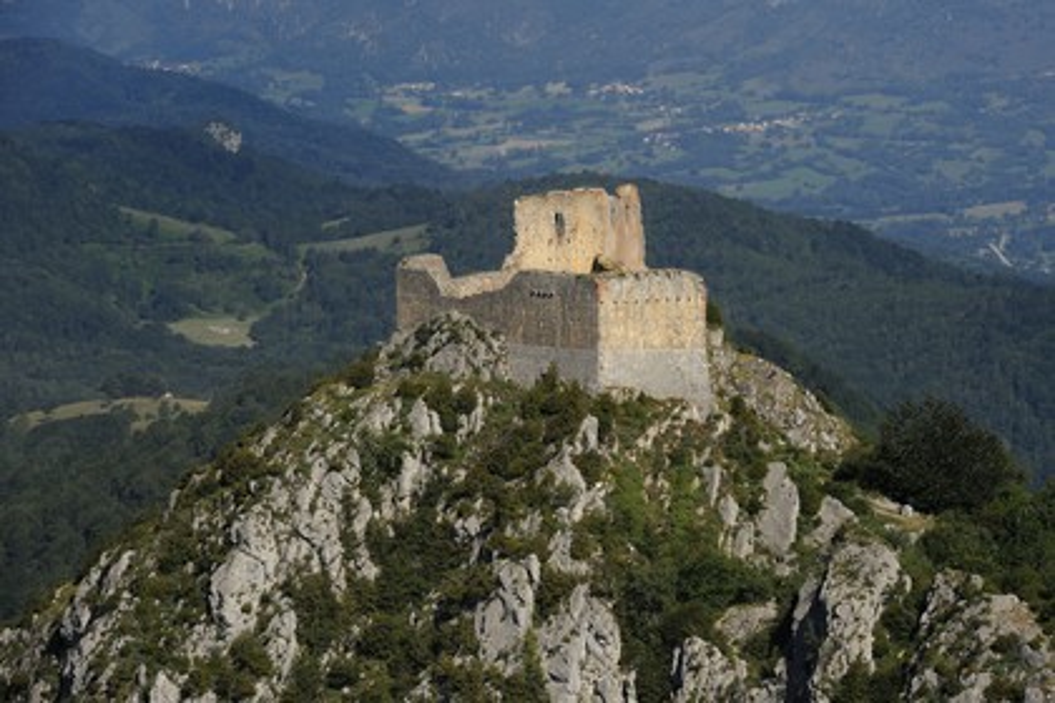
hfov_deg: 10.3
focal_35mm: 200
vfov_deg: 6.9
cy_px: 352
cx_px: 528
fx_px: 5861
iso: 400
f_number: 9
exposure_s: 1/1000
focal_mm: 200
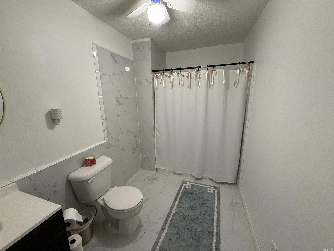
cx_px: 167
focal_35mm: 14
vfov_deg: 85.7
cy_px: 126
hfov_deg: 102.1
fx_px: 135
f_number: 2.2
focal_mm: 2.22
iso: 320
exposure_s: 1/60
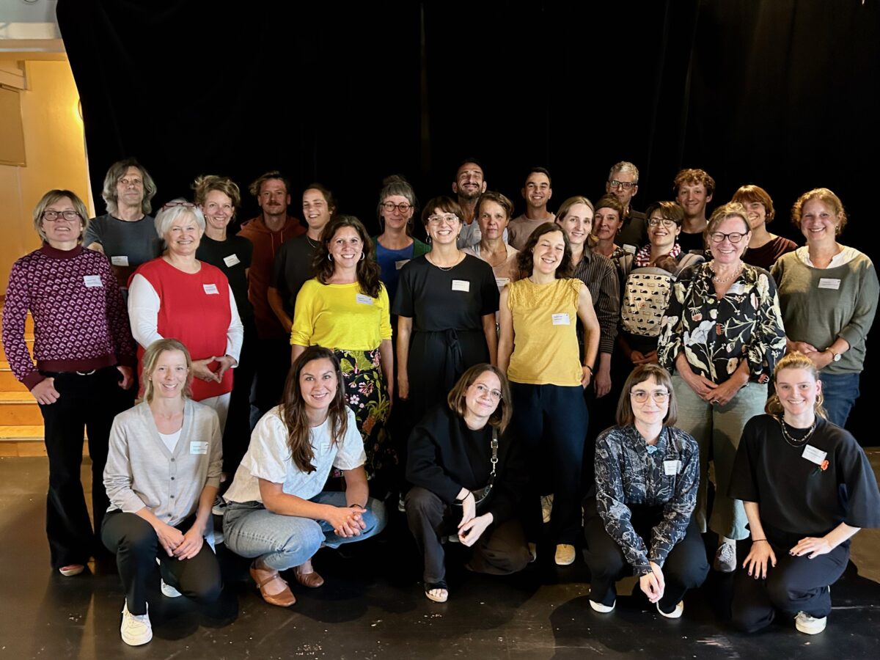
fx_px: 661
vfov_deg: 53.1
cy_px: 330
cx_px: 440
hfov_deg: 67.3
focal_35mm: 26
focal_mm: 5.7
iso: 640
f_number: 1.5
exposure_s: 1/33
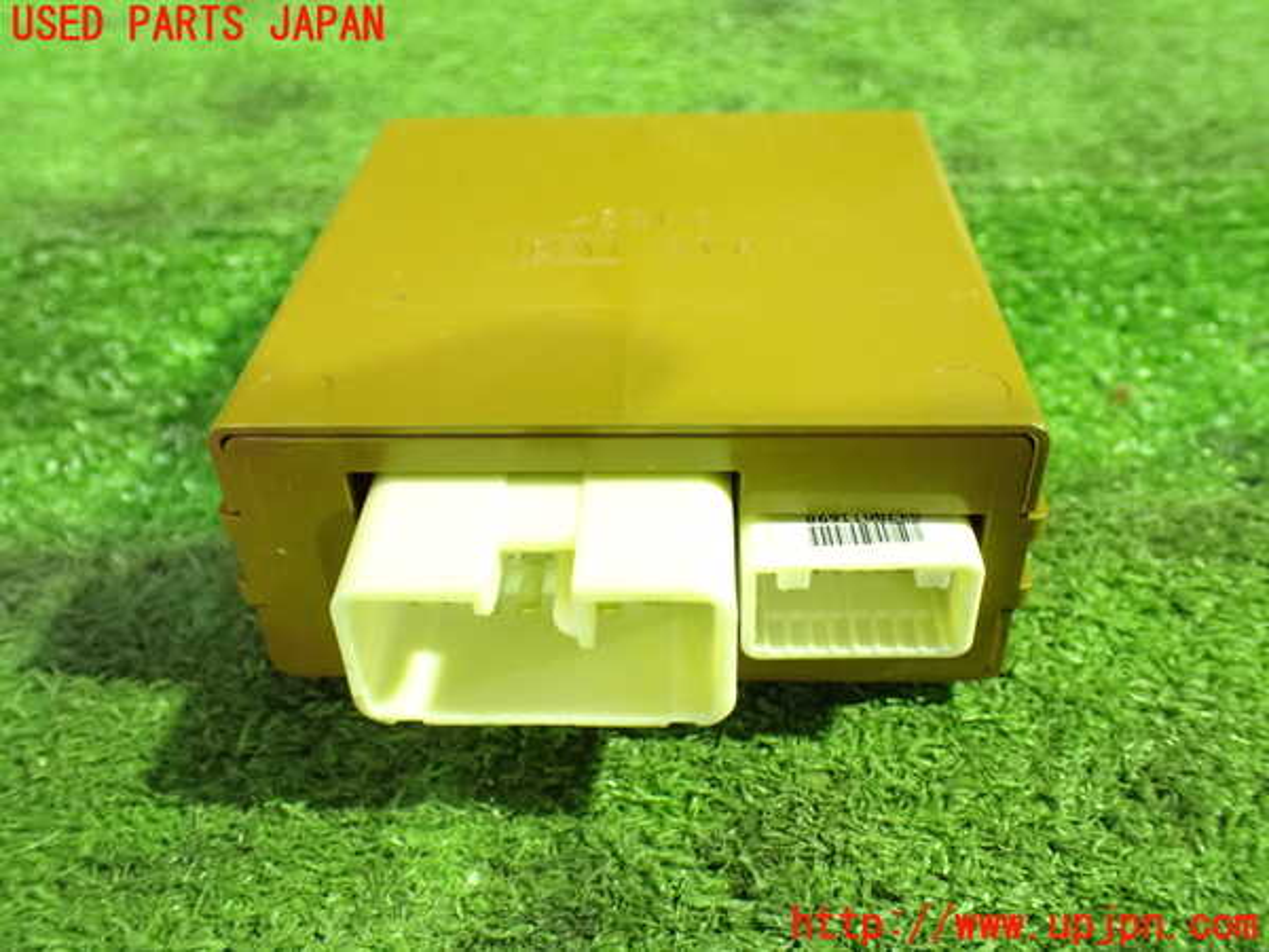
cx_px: 634
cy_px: 476
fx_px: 1173
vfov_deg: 44.2
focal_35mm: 32
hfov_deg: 56.8
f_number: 2.4
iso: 1600
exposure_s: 1/30
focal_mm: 5.79
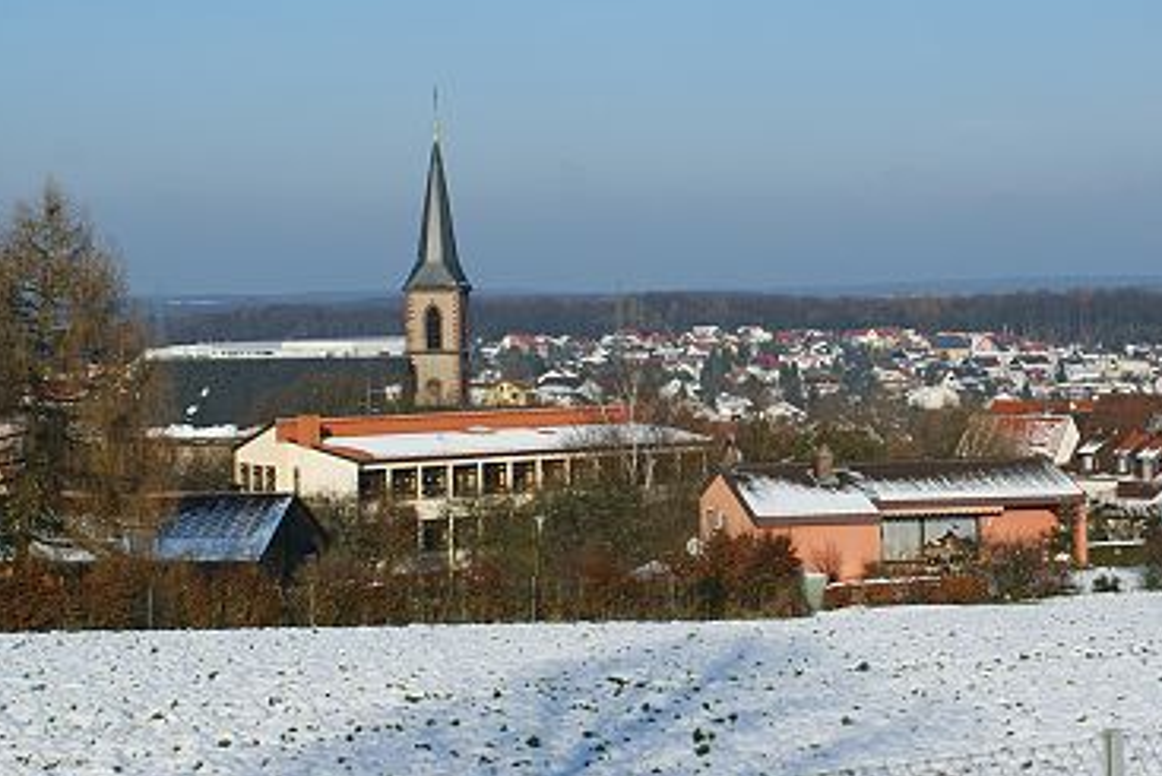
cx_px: 674
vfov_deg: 15.9
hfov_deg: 23.7
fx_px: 2771
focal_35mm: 86
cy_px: 298
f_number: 9
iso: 100
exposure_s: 1/320
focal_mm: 35
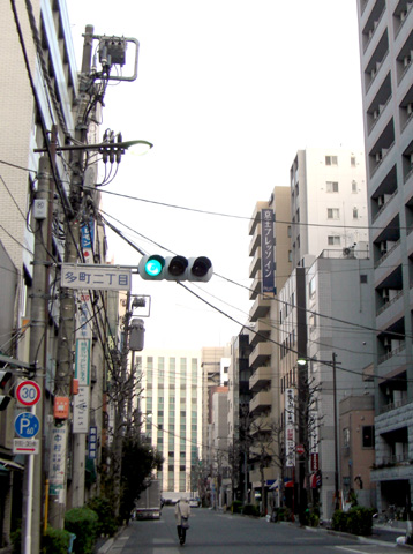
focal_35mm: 38
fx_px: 607
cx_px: 206
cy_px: 277
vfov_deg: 49.1
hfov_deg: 37.6
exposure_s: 1/160
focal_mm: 6.3
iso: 64
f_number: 3.4
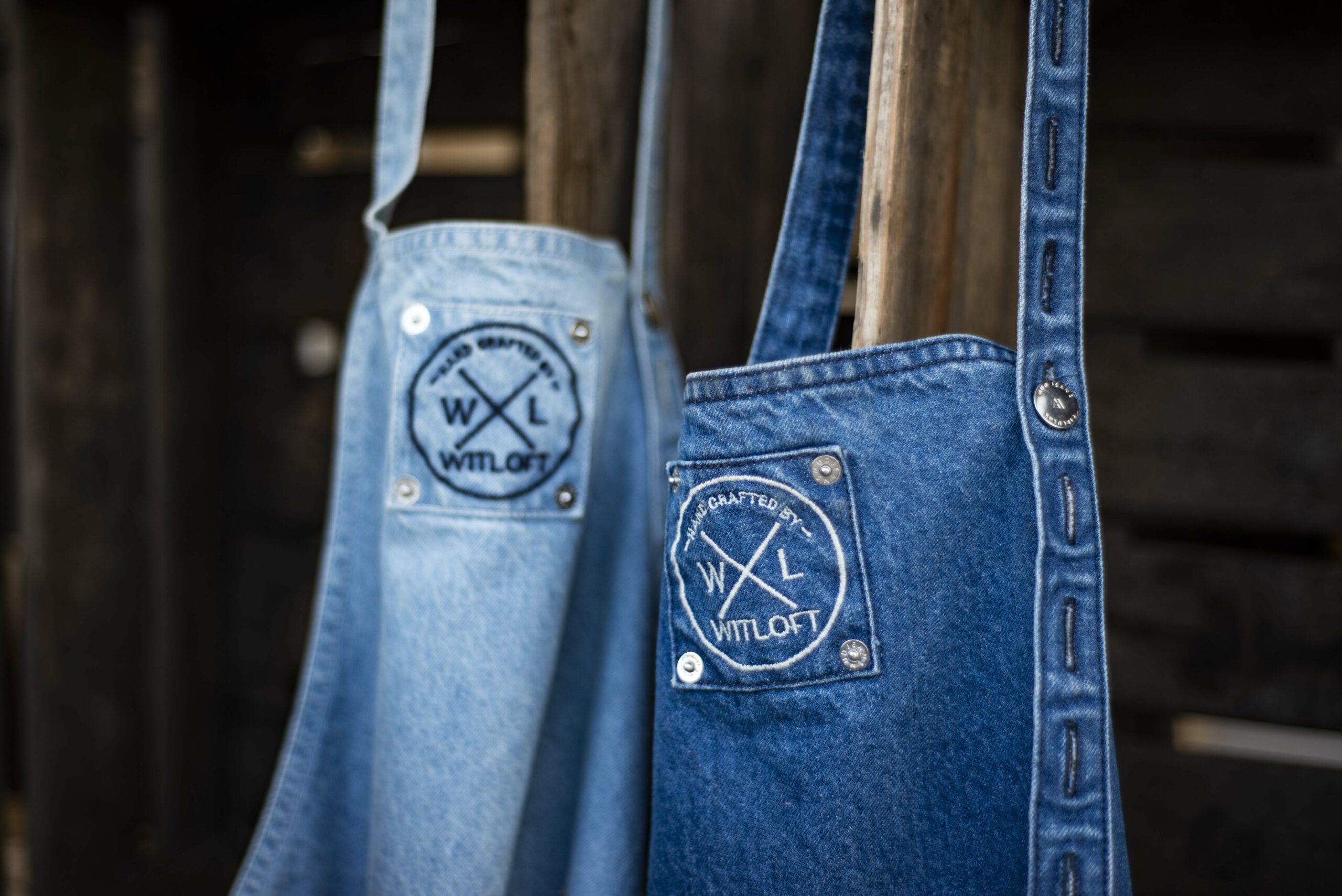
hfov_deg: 39.6
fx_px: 1865
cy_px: 448
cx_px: 671
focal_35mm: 50
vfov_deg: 27.0
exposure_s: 1/320
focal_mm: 50
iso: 200
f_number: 1.8
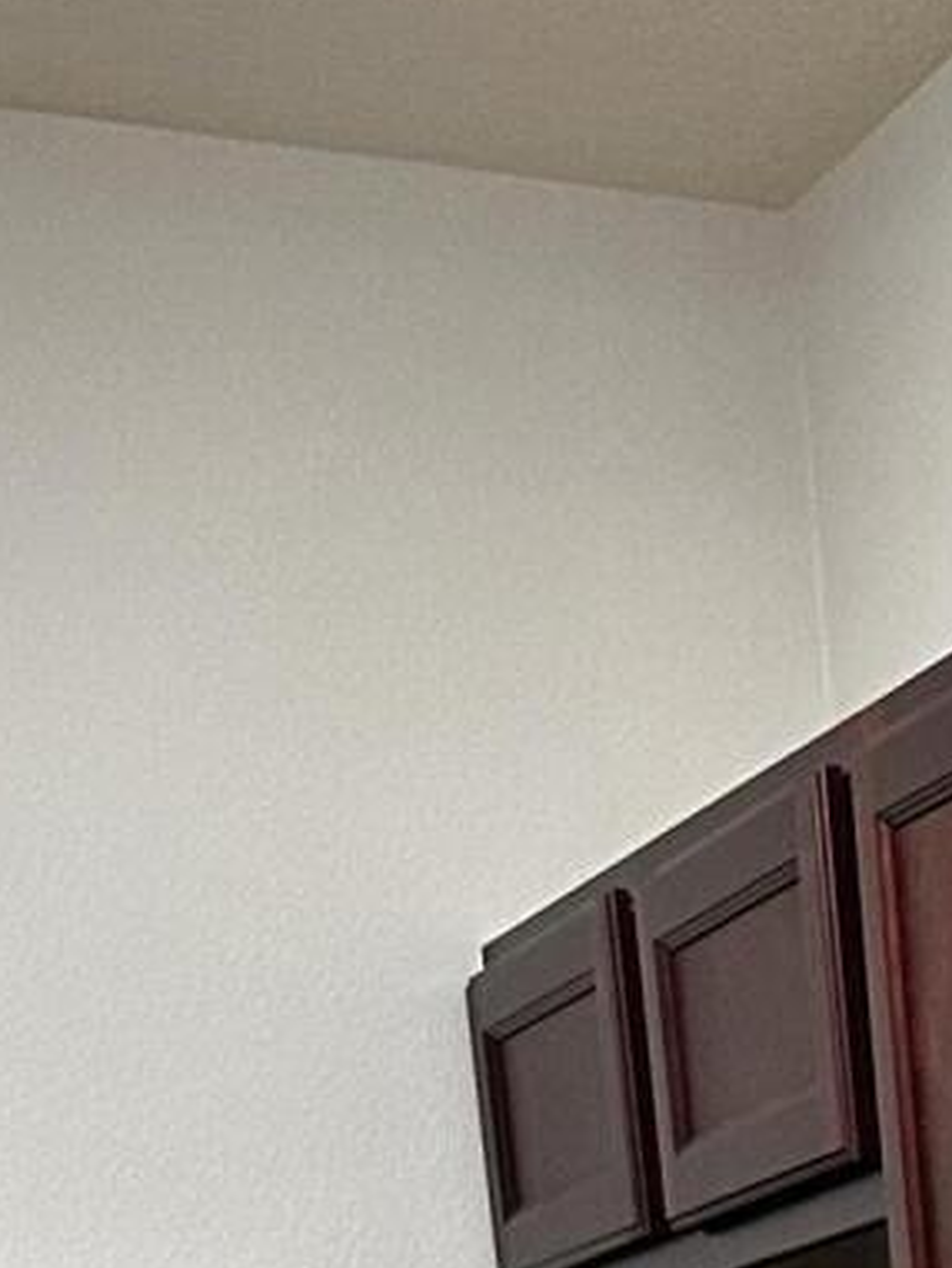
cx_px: 2027
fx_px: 4618
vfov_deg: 13.0
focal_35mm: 126
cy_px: 2749
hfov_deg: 10.6
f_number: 1.78
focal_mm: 6.86
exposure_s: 1/60
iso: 400
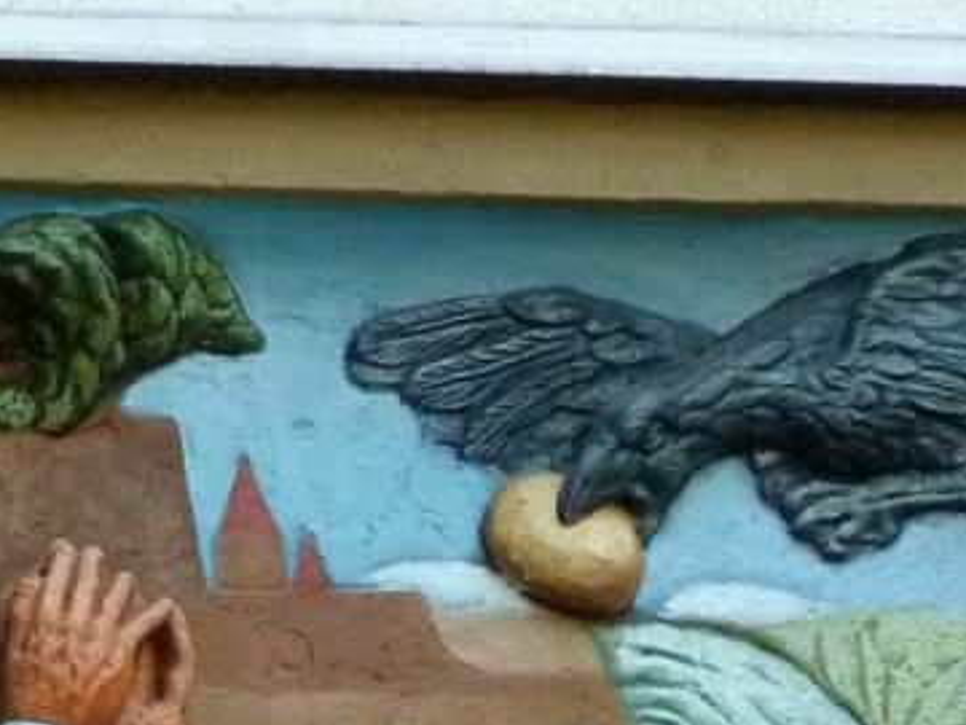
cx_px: 464
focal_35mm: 791
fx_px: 22074
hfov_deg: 2.5
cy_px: 964
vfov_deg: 1.9
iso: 400
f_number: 4.8
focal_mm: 45.7
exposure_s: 1/100
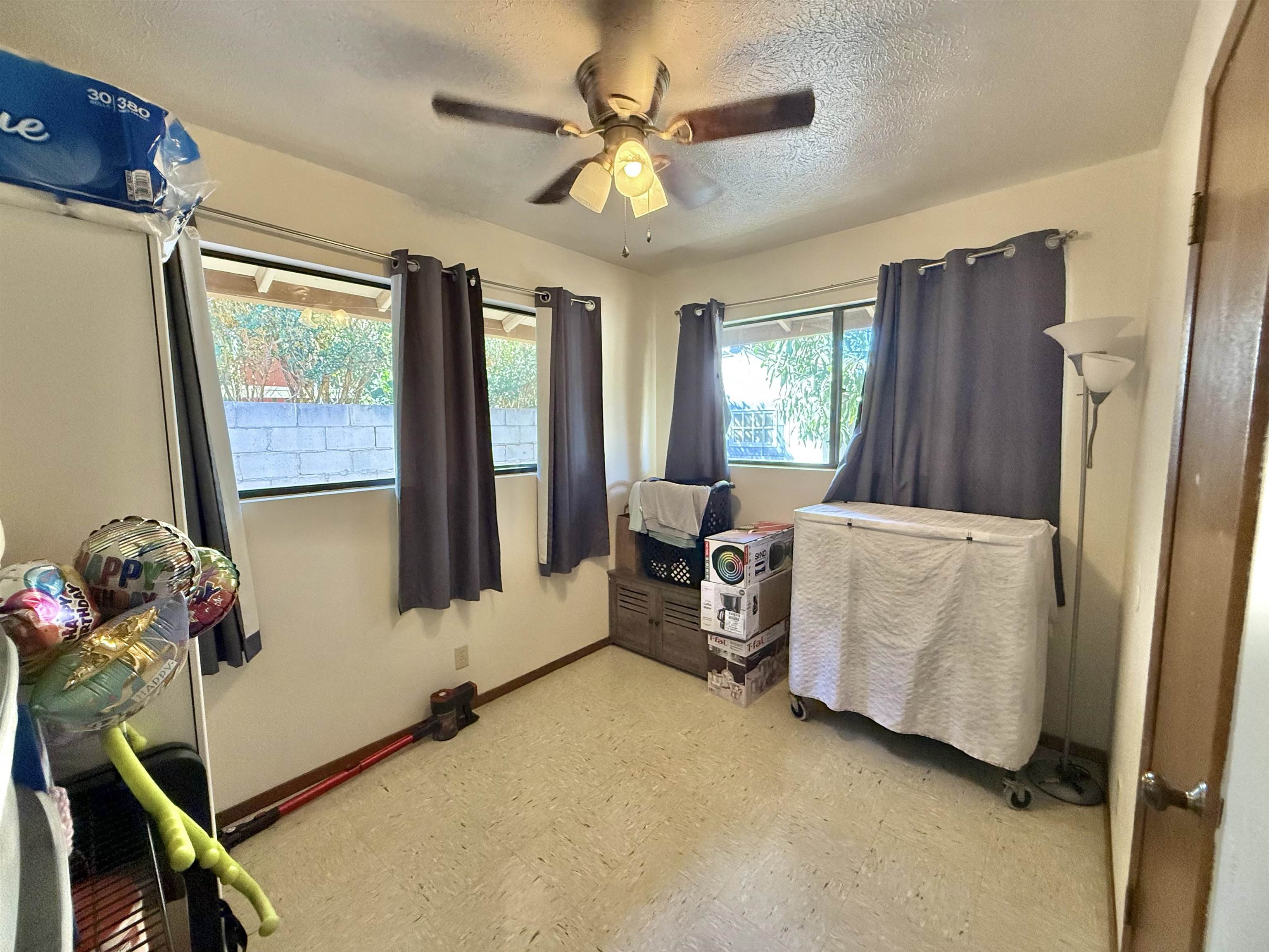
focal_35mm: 14
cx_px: 634
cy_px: 476
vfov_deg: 85.7
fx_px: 513
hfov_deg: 102.1
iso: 640
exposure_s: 1/120
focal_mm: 2.22
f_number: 2.2
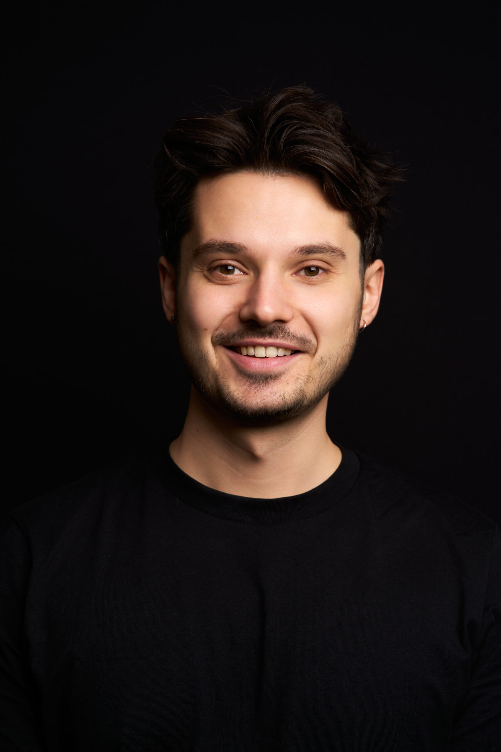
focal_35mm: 85
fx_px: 1774
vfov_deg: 23.9
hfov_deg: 16.1
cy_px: 376
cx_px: 250
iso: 100
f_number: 11
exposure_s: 1/250
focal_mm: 85
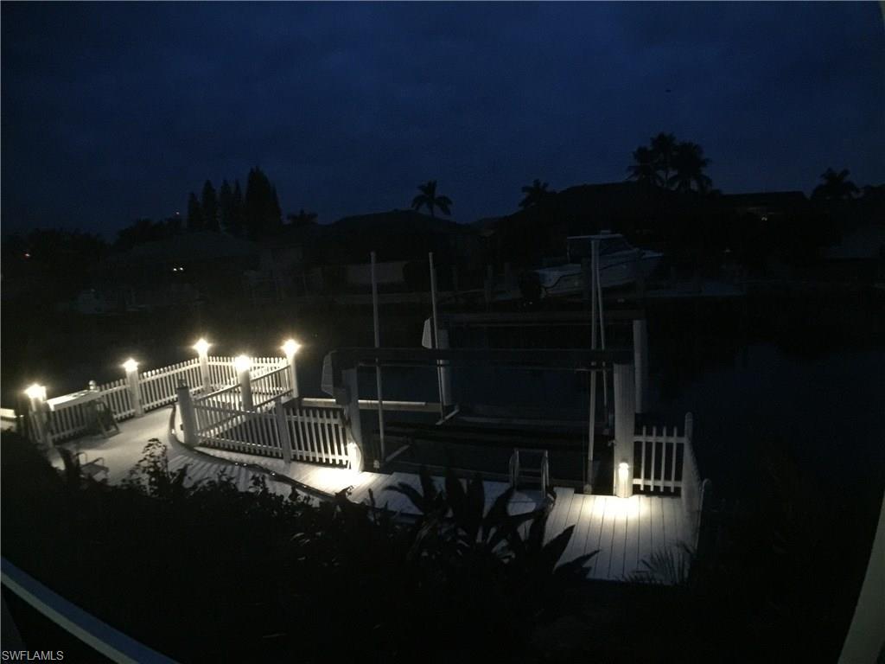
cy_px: 332
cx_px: 442
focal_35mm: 29
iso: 500
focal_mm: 4.15
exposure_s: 1/4
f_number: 2.2
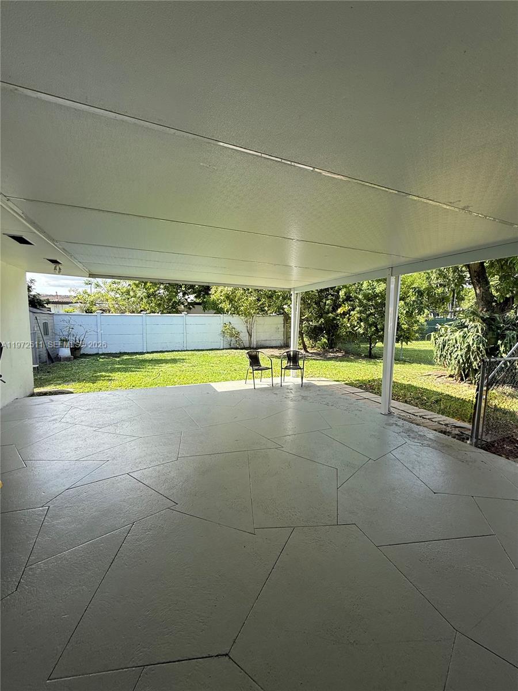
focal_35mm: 14
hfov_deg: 85.7
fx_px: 279
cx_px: 259
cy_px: 346
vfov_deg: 102.1
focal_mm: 2.22
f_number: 2.2
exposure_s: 1/472
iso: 50
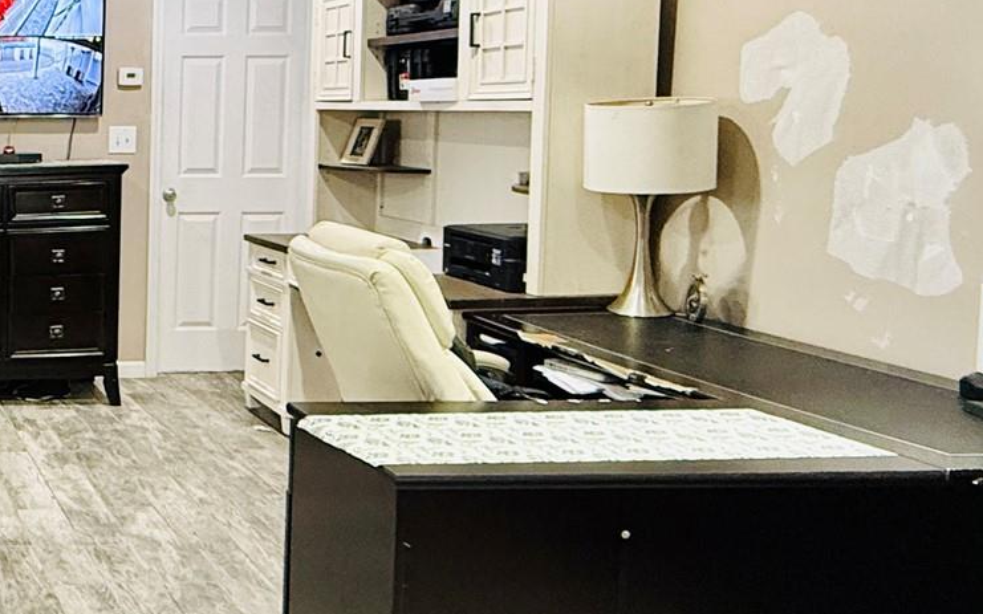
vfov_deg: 31.1
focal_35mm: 41
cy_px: 219
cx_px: -153
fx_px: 1098
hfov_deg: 38.0
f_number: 2.2
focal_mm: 2.22
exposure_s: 1/60
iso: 250
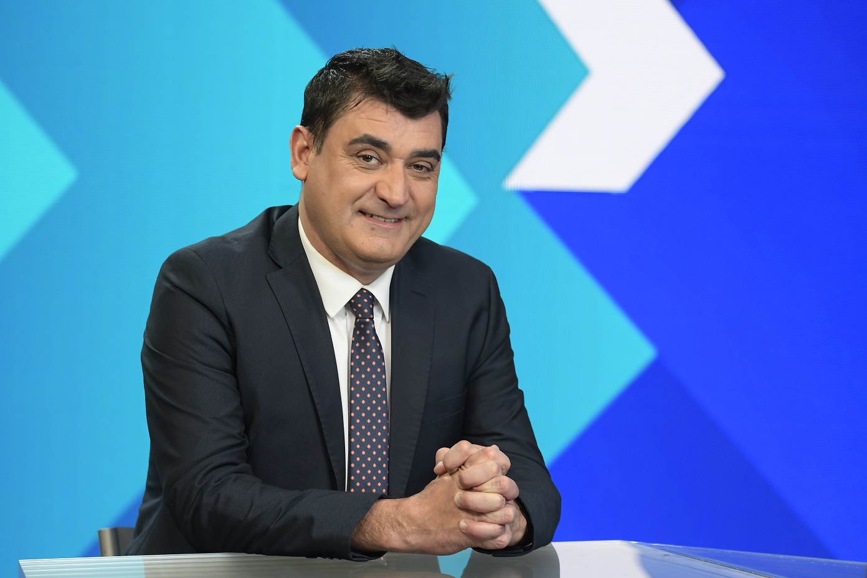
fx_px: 4515
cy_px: 289
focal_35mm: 188
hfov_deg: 11.0
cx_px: 434
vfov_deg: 7.3
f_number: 4
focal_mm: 125
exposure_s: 1/160
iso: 1000
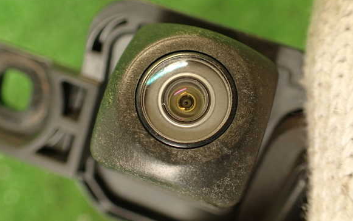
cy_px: 104
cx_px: 178
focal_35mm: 35
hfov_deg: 55.3
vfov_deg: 36.3
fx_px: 337
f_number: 2.4
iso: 250
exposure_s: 1/30
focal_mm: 5.79
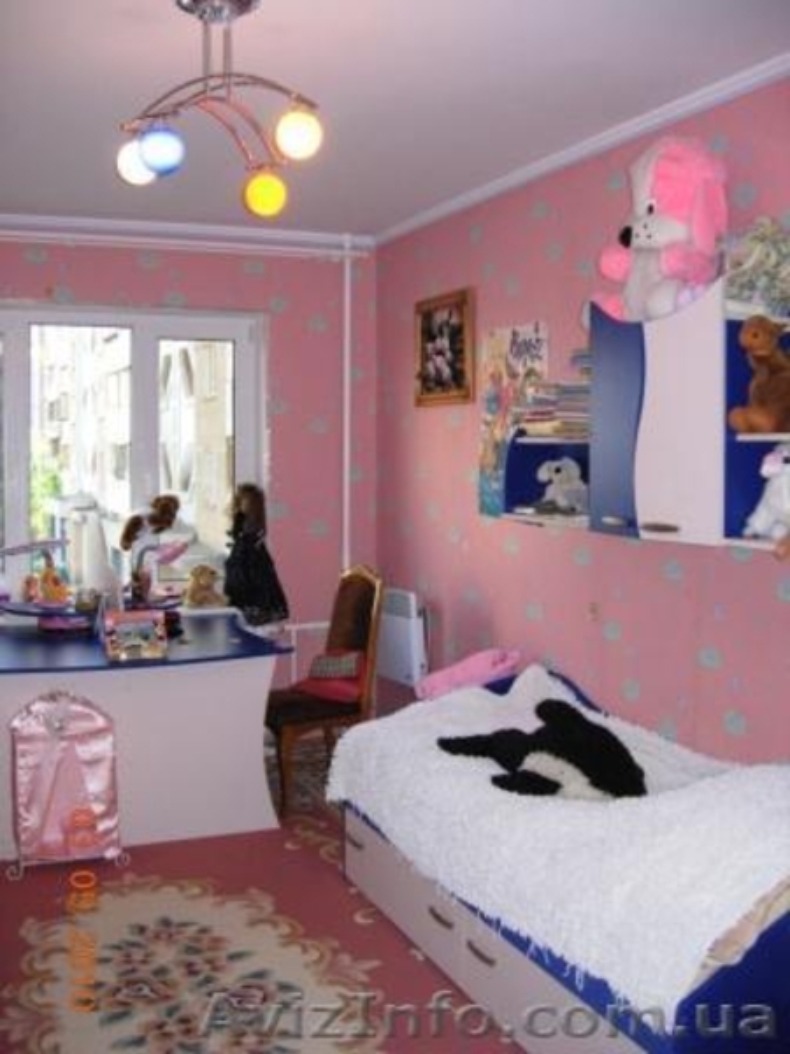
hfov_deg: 39.7
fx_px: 1095
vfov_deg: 51.4
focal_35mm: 36
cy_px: 527
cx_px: 395
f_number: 2.7
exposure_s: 1/181
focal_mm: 7.5
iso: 200
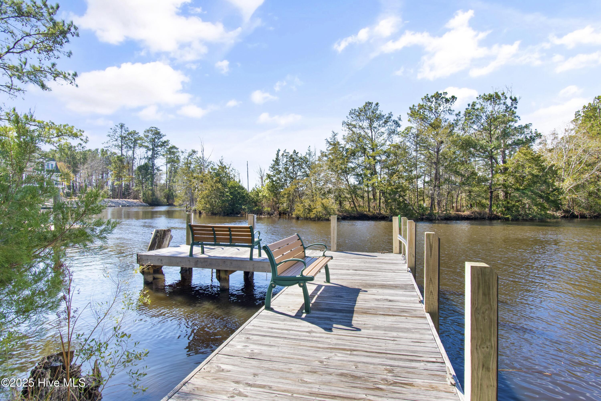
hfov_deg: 86.9
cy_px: 200
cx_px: 300
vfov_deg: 64.6
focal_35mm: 19
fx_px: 317
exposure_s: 1/200
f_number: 7.1
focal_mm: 13
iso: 100
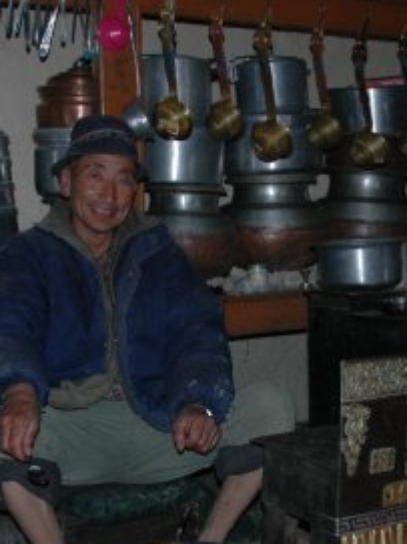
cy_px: 468
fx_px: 1083
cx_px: 233
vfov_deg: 27.4
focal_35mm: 69
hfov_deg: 21.3
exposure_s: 1/60
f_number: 3.5
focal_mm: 18
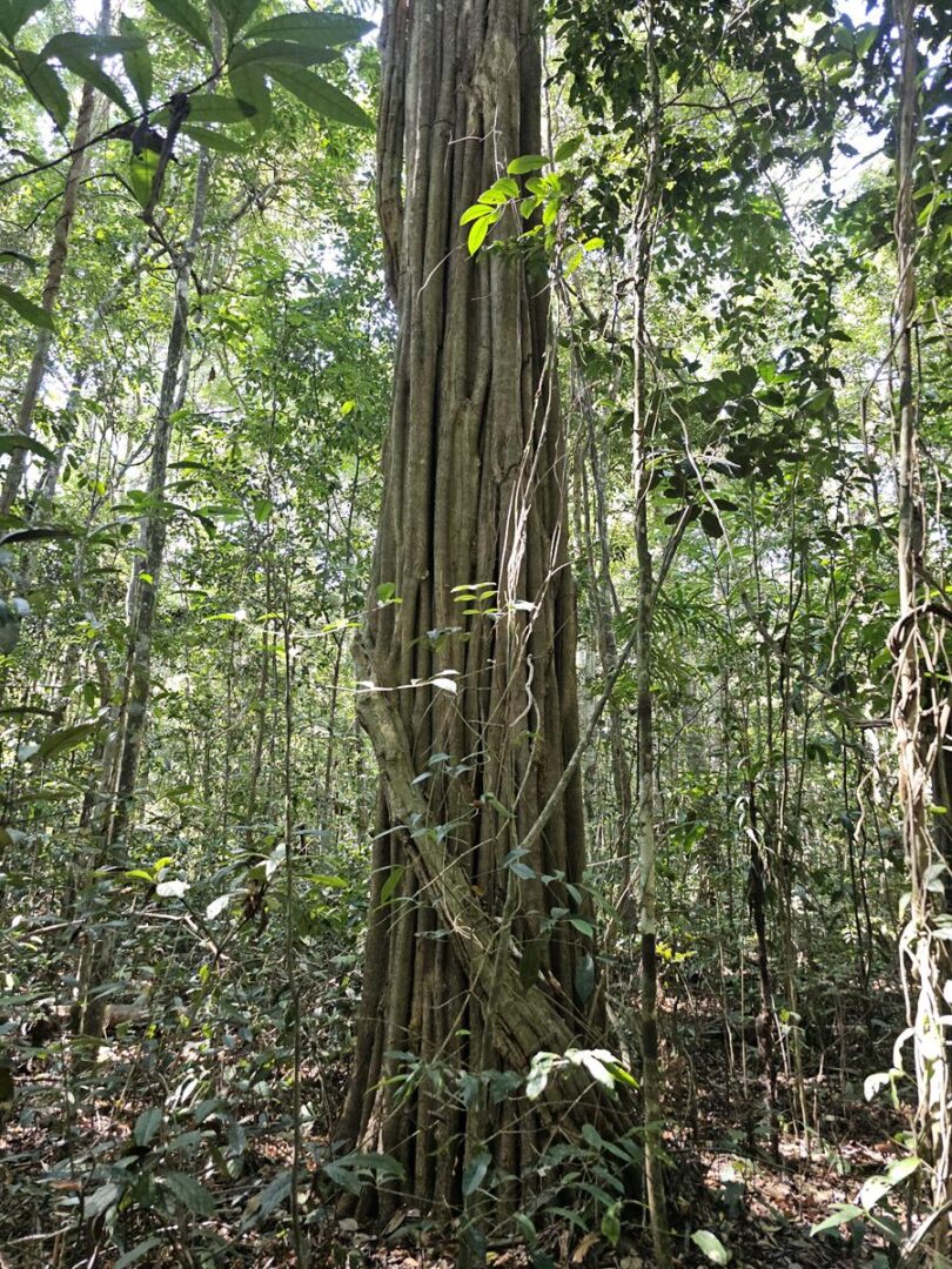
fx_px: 843
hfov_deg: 58.9
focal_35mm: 23
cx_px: 476
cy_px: 634
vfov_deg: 73.9
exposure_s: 1/120
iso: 400
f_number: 1.7
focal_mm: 6.3
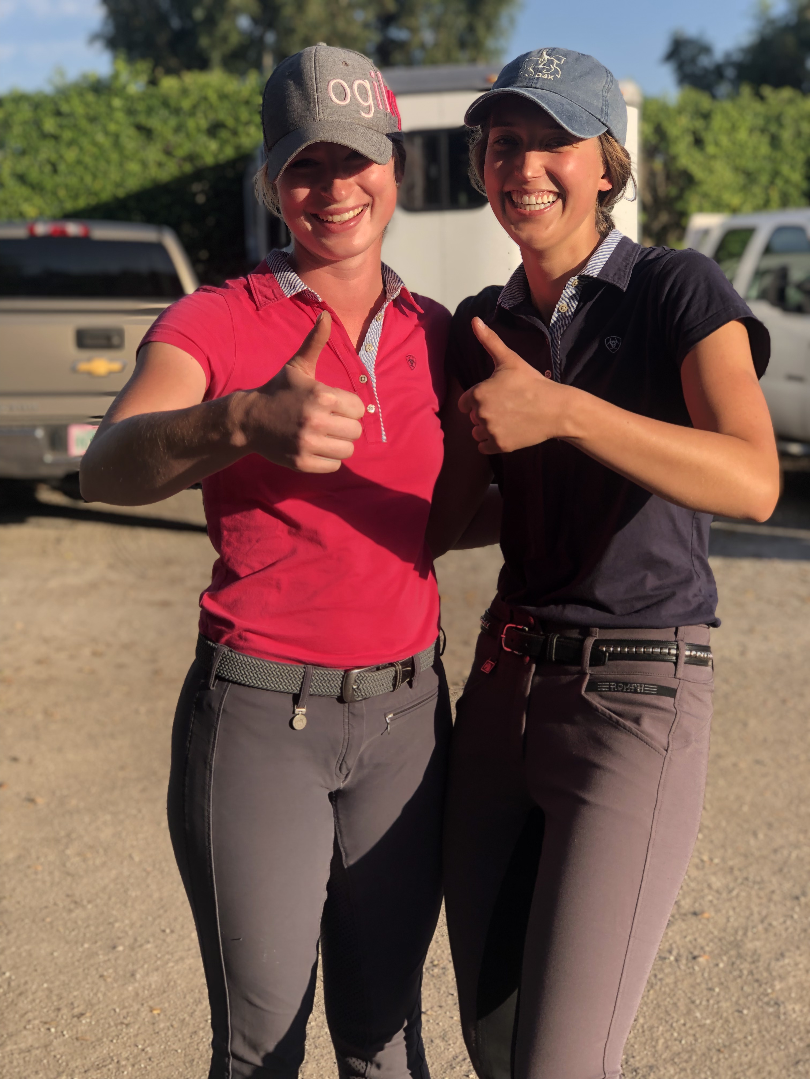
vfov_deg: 33.8
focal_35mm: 57
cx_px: 405
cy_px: 540
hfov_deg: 25.7
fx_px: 1778
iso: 20
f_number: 2.8
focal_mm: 6.6
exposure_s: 1/329
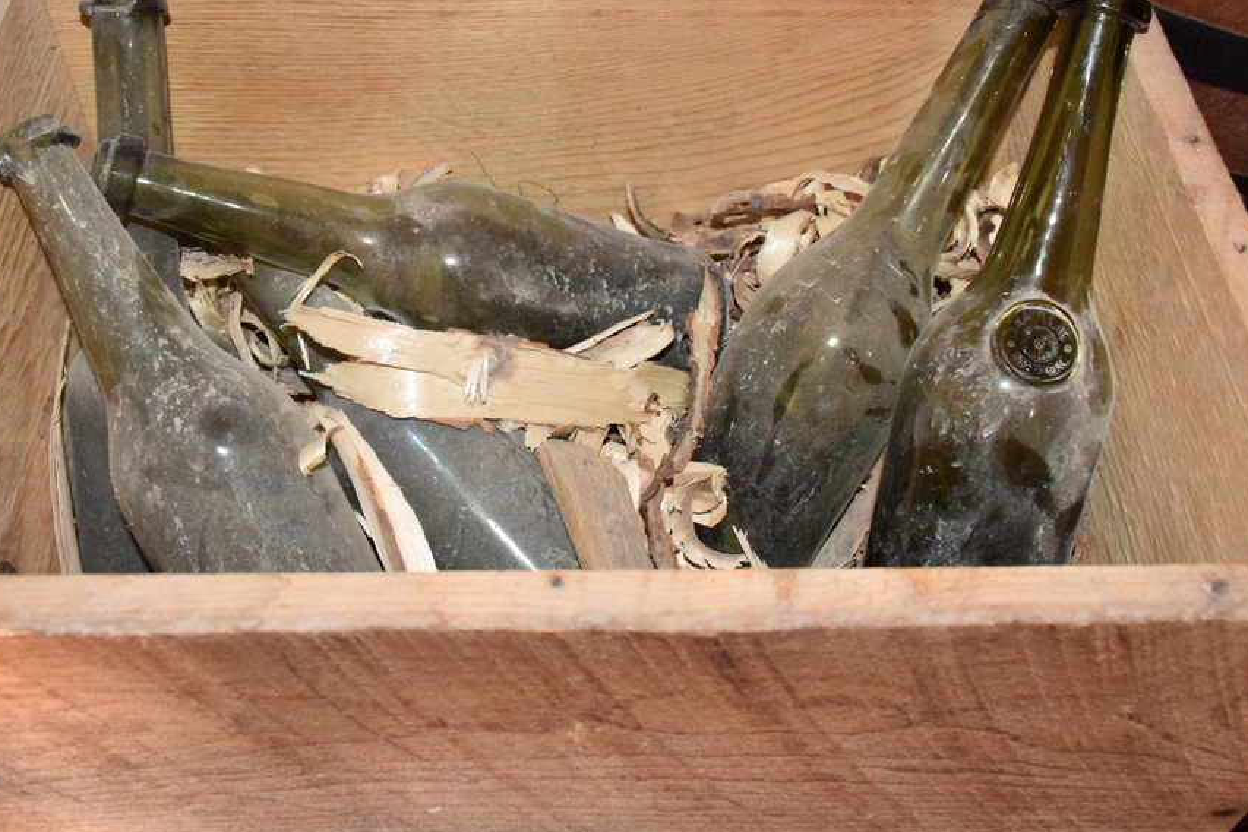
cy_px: 271
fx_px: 1456
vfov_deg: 31.6
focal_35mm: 42
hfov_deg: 46.2
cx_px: 518
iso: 12800
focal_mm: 28
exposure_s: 1/60
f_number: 9
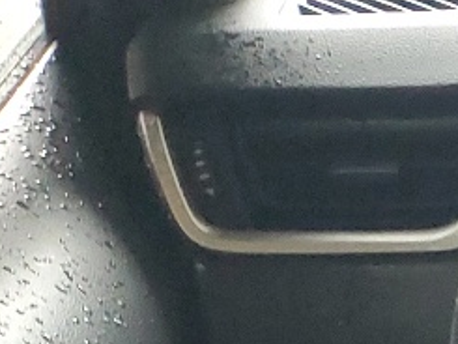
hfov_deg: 9.1
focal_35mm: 170
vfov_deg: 7.7
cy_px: 1000
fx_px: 2250
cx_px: 1419
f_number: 1.5
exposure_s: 1/30
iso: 318
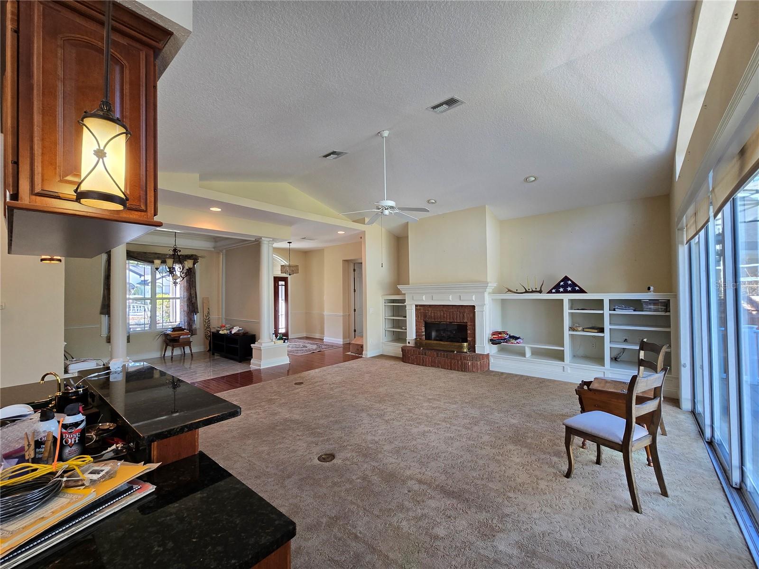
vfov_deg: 89.9
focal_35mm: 13
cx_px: 380
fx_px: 285
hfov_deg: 106.2
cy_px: 284
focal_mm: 2.2
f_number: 2.2
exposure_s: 1/60
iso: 100
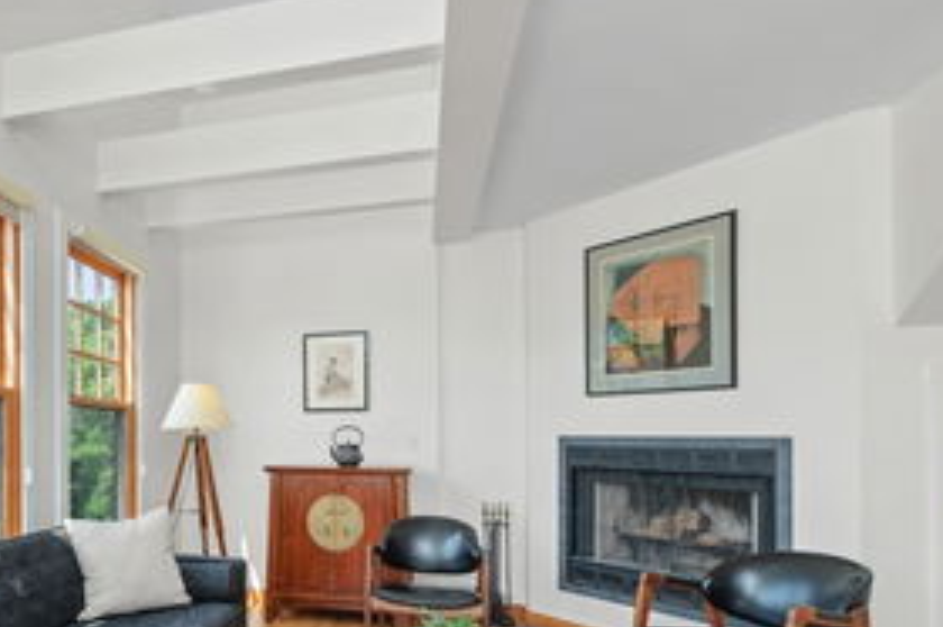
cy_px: 437
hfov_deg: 68.7
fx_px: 628
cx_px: 229
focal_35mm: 24
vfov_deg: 51.6
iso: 200
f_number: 5.6
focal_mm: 14
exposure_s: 1/200
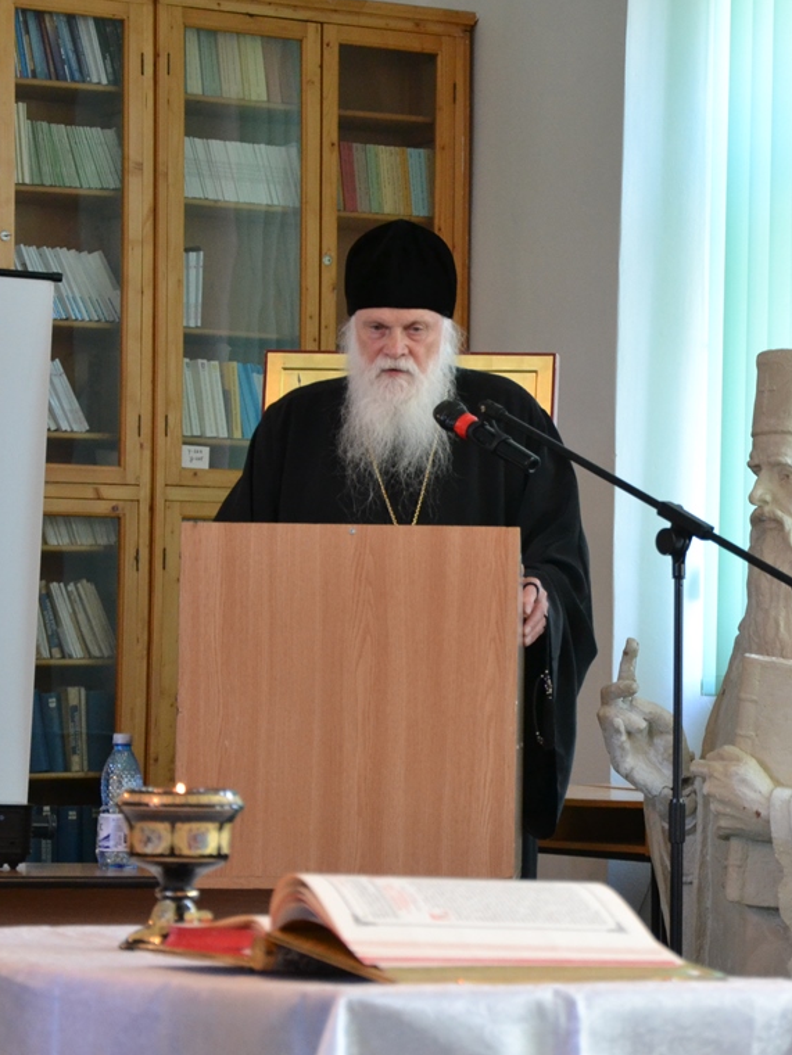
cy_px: 524
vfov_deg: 13.7
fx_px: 4392
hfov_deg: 10.3
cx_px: 664
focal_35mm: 144
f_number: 5.3
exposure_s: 1/60
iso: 1600
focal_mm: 66
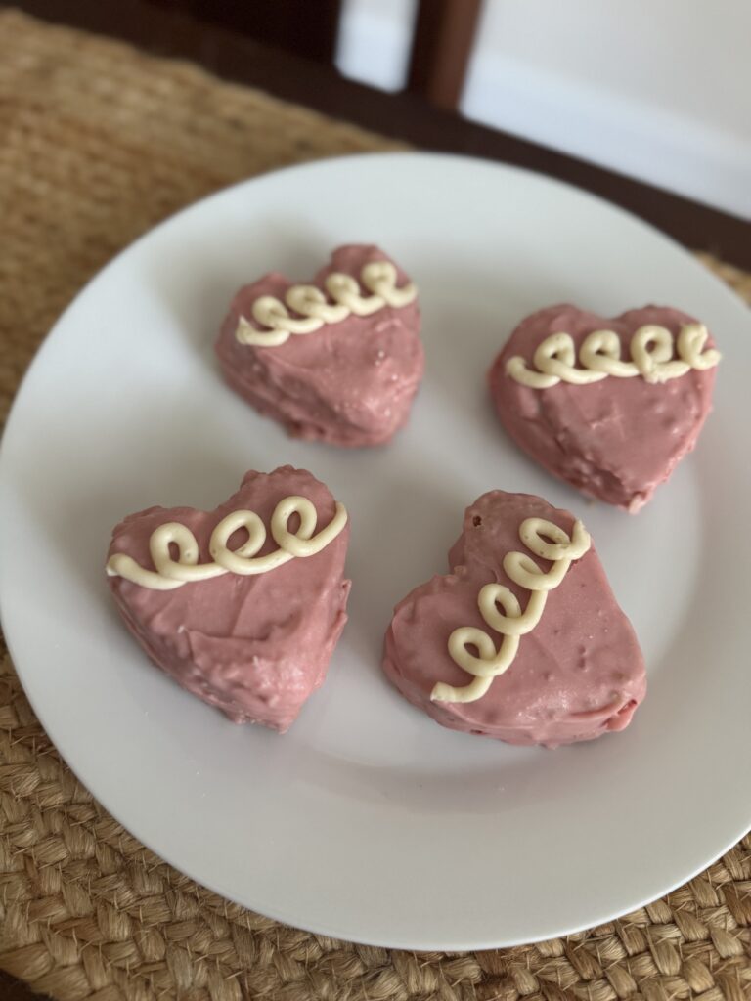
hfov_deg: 56.8
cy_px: 500
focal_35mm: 24
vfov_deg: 71.6
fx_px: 694
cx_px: 376
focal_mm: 6.76
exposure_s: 1/60
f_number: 1.78
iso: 400
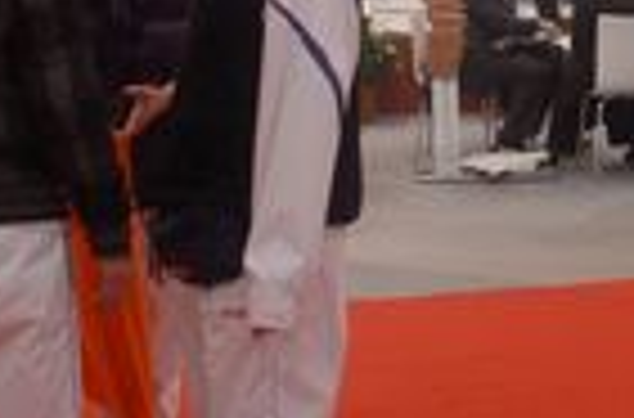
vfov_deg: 13.4
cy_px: -198
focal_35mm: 96
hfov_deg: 20.7
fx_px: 1685
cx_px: 621
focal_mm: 18
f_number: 4
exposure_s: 1/60
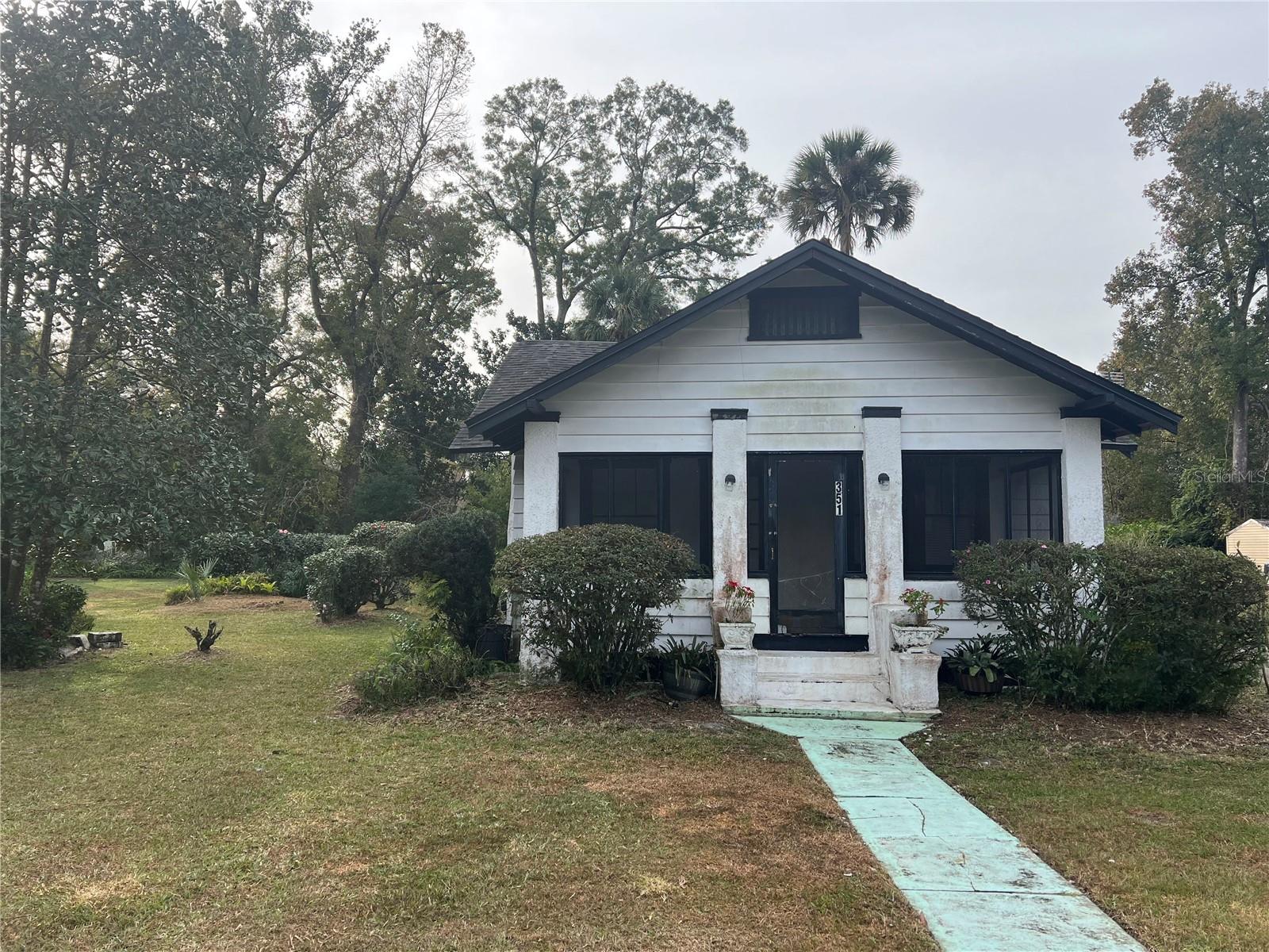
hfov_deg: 67.3
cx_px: 634
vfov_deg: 53.1
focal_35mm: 26
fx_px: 953
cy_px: 476
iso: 50
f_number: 1.5
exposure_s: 1/1488
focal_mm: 5.7
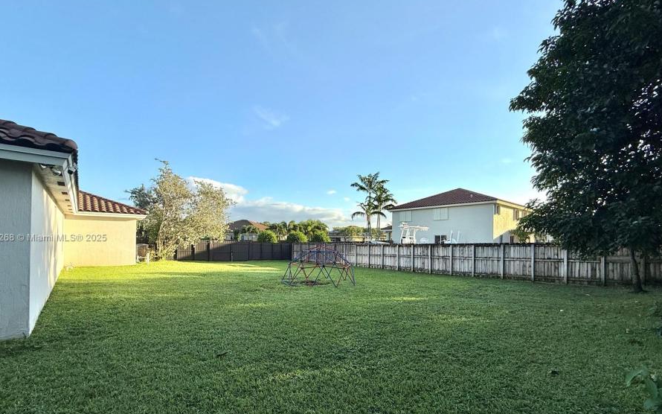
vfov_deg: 70.8
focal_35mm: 16
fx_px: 289
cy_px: 238
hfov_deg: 97.8
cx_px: 321
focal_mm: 2.22
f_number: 2.2
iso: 50
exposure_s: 1/1017
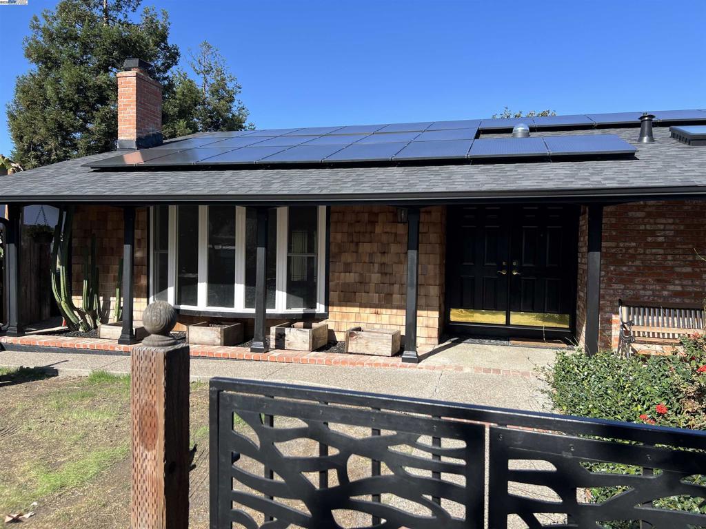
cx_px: 353
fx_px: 530
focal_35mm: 26
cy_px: 264
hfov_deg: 67.3
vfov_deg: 53.1
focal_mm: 5.7
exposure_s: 1/2513
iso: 50
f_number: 1.5
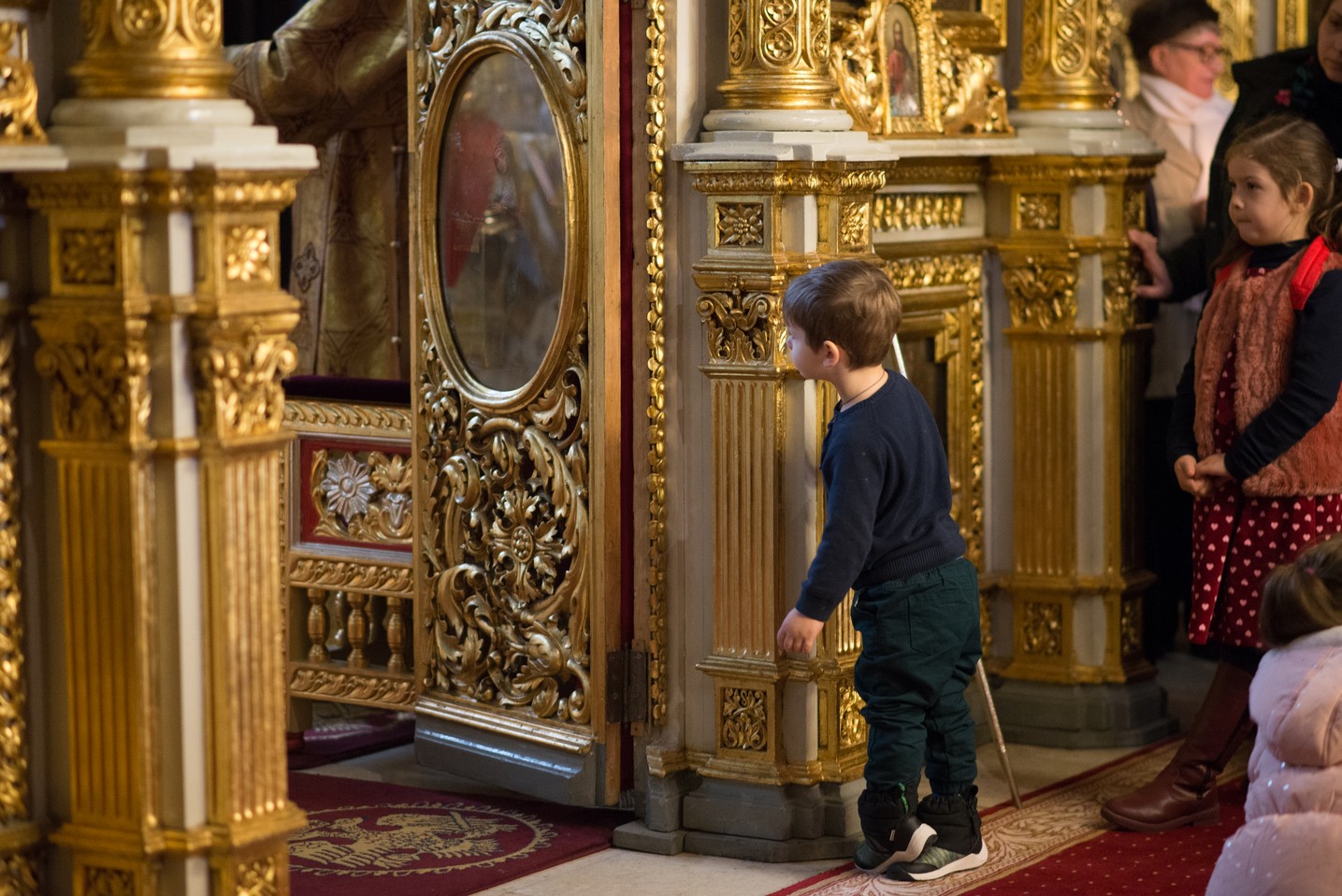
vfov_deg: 16.1
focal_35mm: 85
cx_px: 671
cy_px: 448
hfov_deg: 23.9
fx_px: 3170
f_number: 2.2
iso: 2000
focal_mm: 85
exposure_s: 1/60
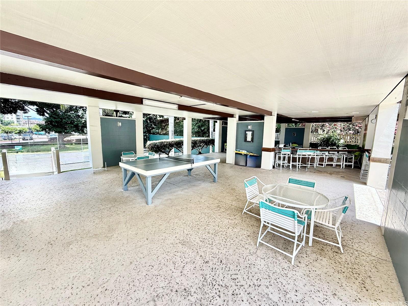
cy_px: 153
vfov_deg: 85.7
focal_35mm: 14
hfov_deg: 102.1
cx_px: 204
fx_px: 165
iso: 50
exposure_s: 1/198
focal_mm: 2.22
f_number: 2.2
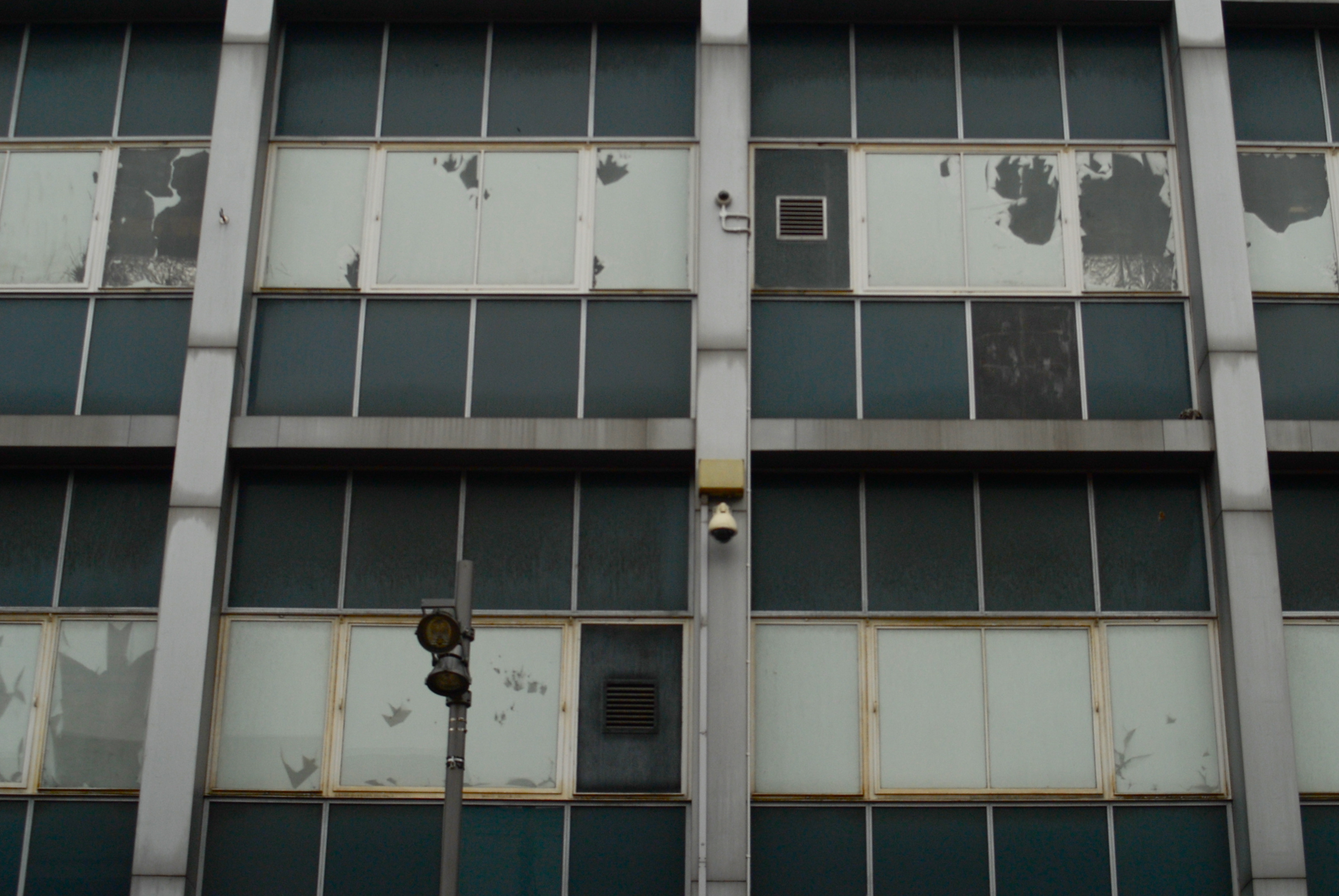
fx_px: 2293
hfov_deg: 32.5
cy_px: 394
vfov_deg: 22.1
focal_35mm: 62
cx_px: 755
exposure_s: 1/500
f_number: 7.1
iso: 320
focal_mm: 35
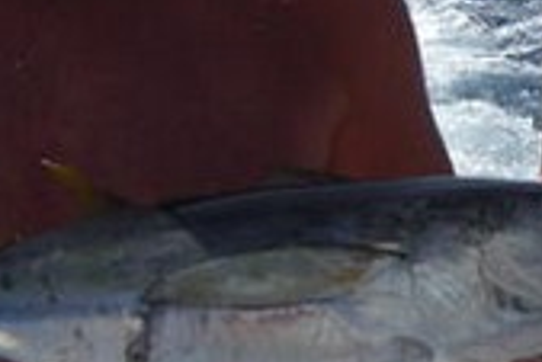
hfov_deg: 13.7
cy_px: 205
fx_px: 2215
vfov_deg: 9.4
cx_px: 590
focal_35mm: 147
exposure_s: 1/250
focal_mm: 7.9
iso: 80
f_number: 8
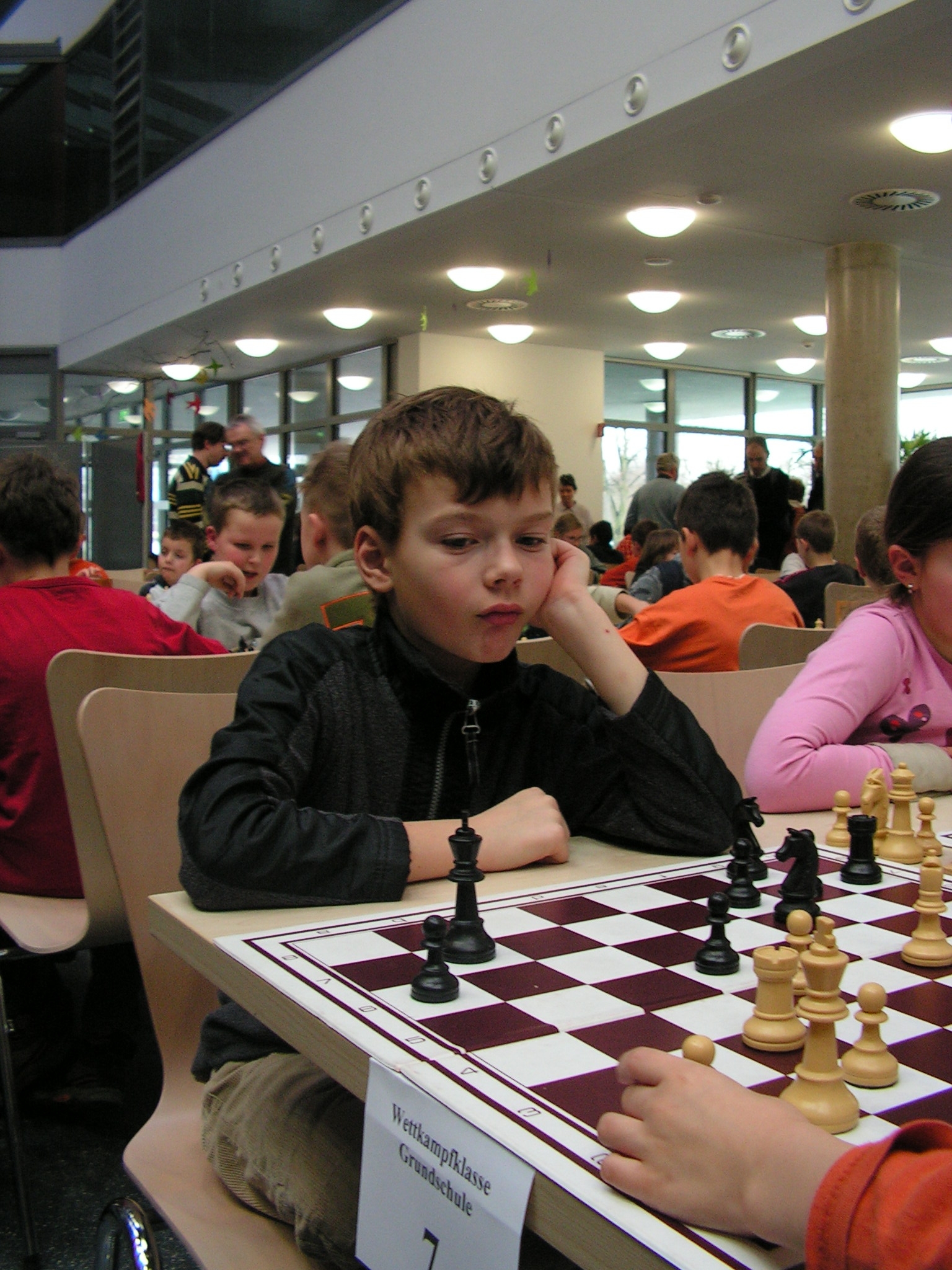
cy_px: 635
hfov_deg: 39.7
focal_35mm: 36
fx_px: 1320
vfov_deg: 51.4
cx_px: 476
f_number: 3.2
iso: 125
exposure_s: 1/50
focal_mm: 6
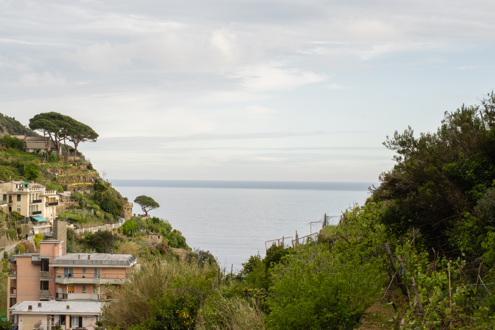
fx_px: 962
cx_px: 124
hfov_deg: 28.4
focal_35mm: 70
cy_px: 142
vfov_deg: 19.4
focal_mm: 27.5
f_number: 7.1
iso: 400
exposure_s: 1/640
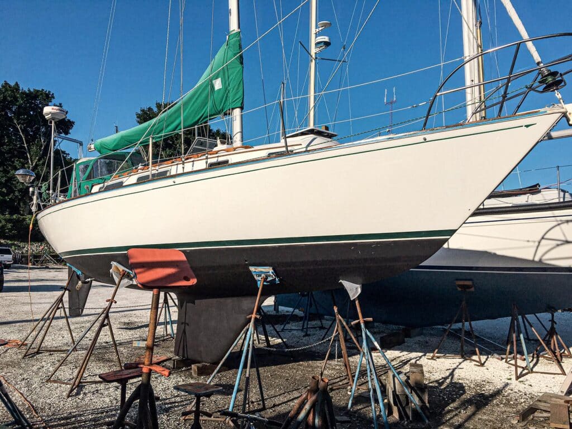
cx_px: 286
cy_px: 214
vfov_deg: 48.2
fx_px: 479
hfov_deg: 61.7
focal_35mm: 29
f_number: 2.2
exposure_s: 1/3344
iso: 25
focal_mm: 4.15
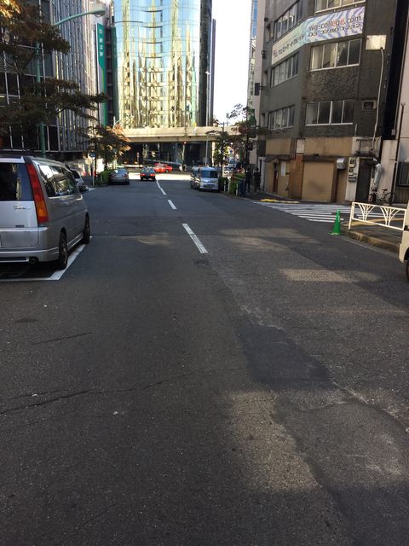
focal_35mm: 29
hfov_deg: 48.2
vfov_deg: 61.7
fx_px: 457
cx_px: 204
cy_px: 273
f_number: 2.2
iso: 32
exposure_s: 1/211
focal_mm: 4.15
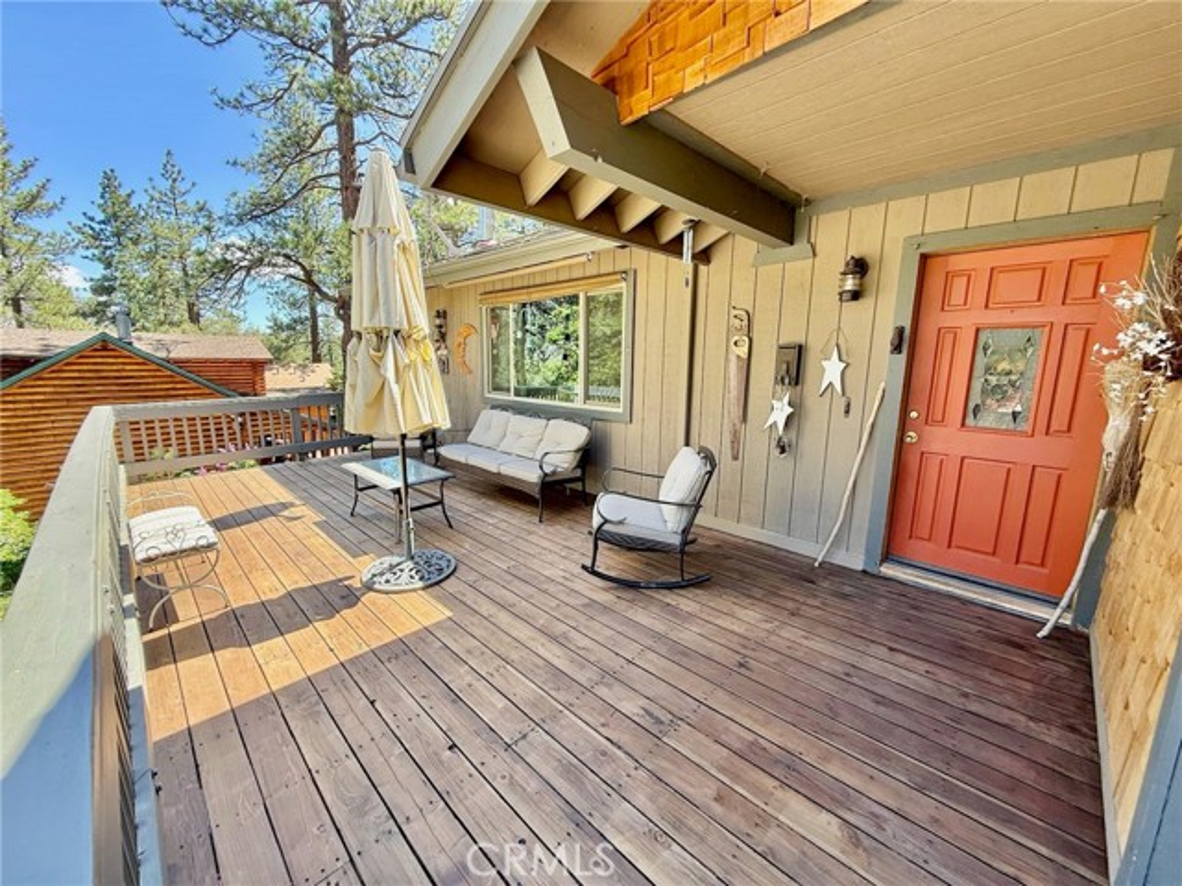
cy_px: 443
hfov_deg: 102.1
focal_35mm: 14
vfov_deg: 85.7
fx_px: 478
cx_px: 591
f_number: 2.2
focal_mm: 2.22
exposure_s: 1/157
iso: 64
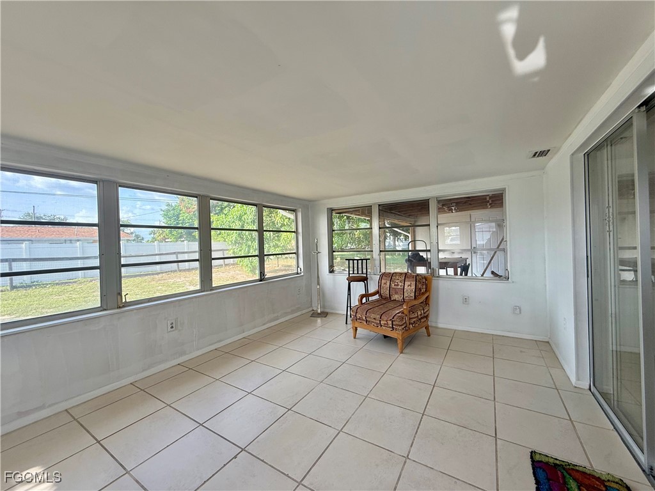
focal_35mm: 14
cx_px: 328
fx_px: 265
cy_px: 246
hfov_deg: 102.1
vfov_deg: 85.7
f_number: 2.2
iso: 64
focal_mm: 2.22
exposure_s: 1/134
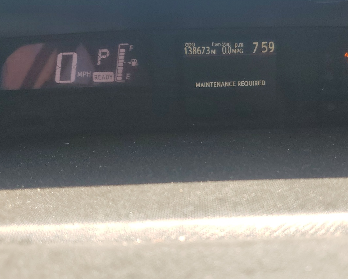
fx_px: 391
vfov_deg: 39.1
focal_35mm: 38
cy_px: 131
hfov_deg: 47.6
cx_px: 214
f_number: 1.5
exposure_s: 1/370
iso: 50
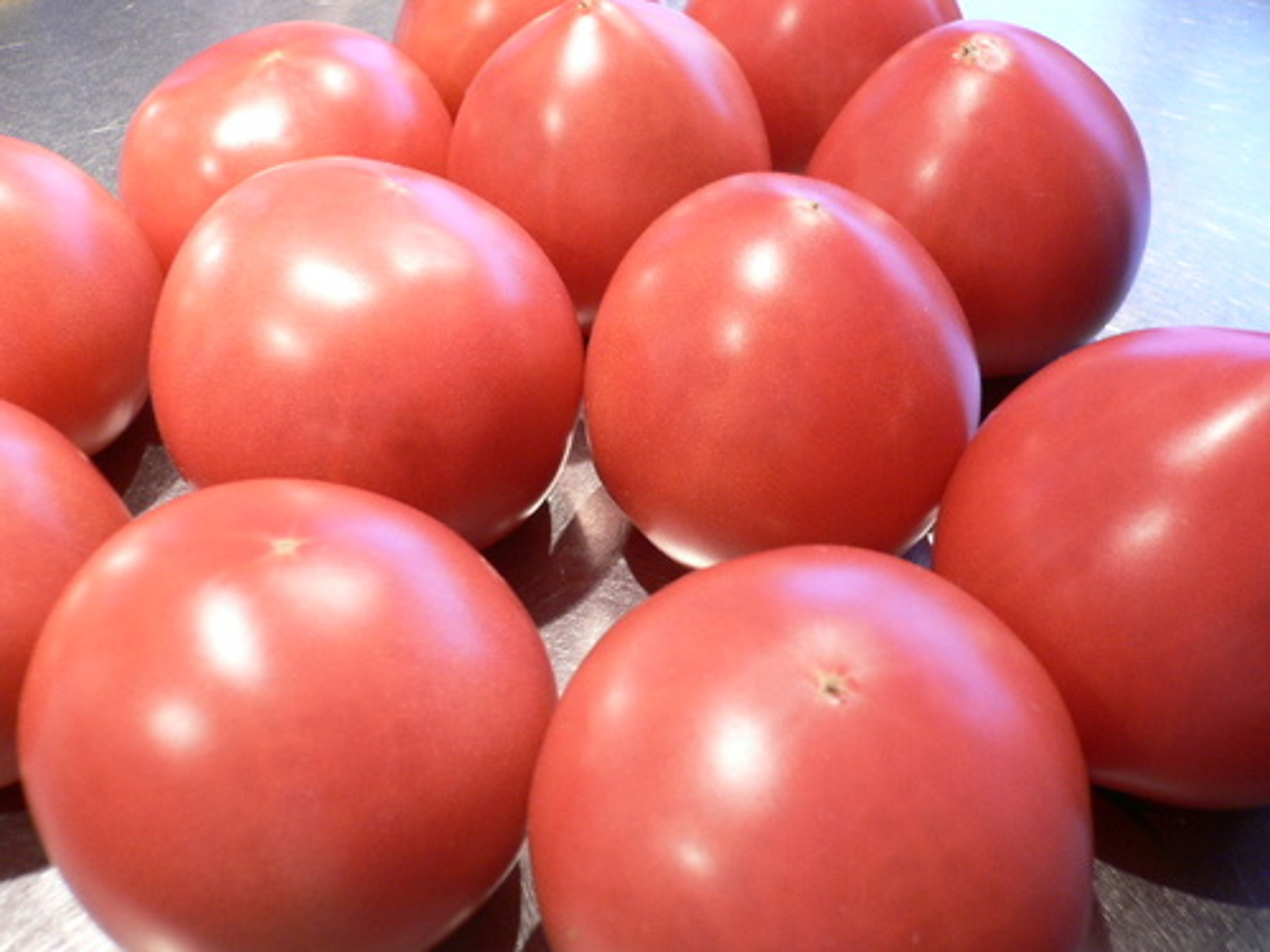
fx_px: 1284
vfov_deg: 40.7
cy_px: 476
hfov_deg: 52.6
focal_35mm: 35
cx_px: 635
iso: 100
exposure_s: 1/15
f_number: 2.8
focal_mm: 5.8
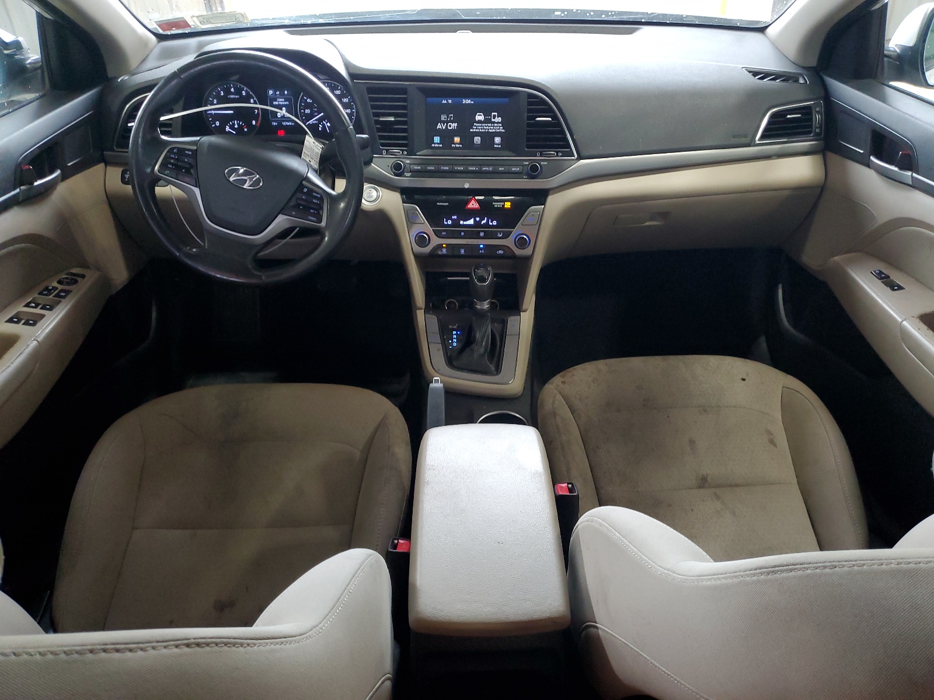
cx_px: 467
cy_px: 350
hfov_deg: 67.3
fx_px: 702
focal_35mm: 26
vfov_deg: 53.1
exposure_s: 1/60.2
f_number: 1.5
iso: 196
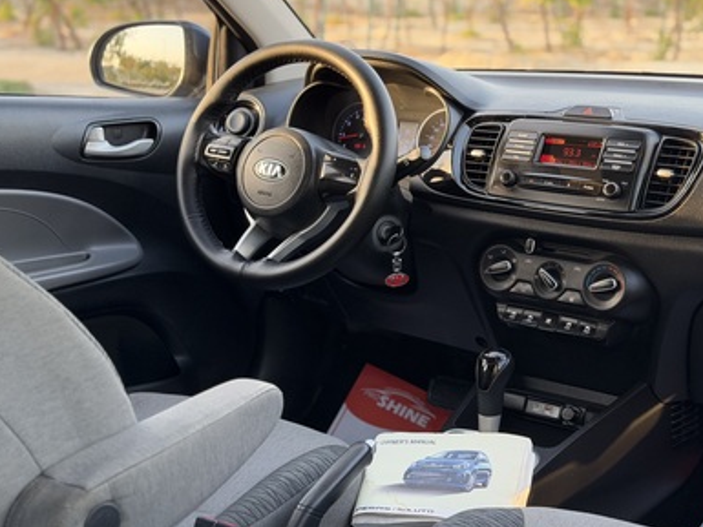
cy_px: 234
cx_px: 406
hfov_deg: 33.7
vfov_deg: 25.7
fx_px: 1158
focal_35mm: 57
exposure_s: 1/82
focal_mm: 6.76
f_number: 1.78
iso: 100
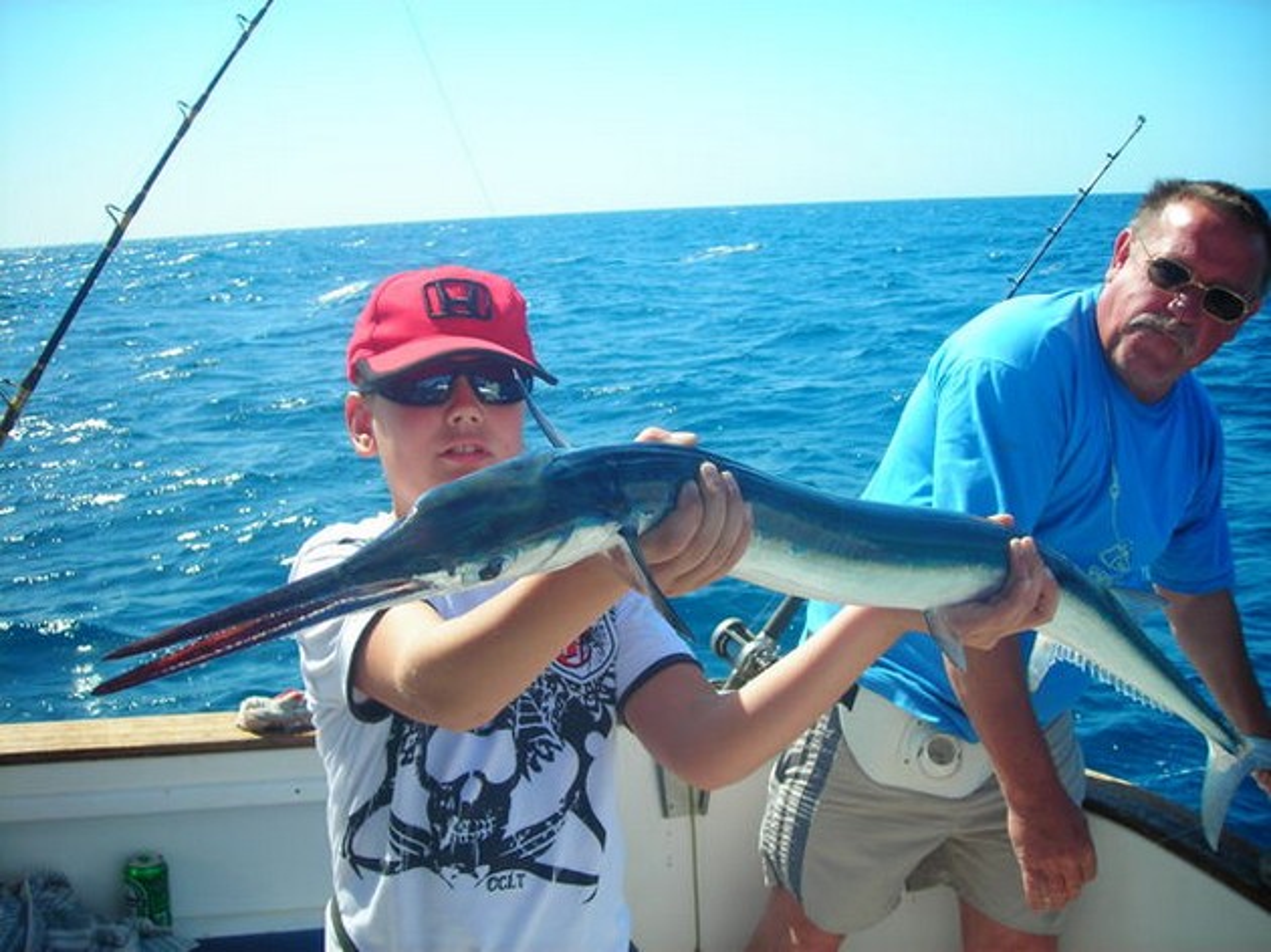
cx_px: 636
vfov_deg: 37.7
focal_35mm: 38
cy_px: 476
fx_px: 1395
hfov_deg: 49.0
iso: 50
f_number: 6.4
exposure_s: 1/132
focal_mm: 6.3
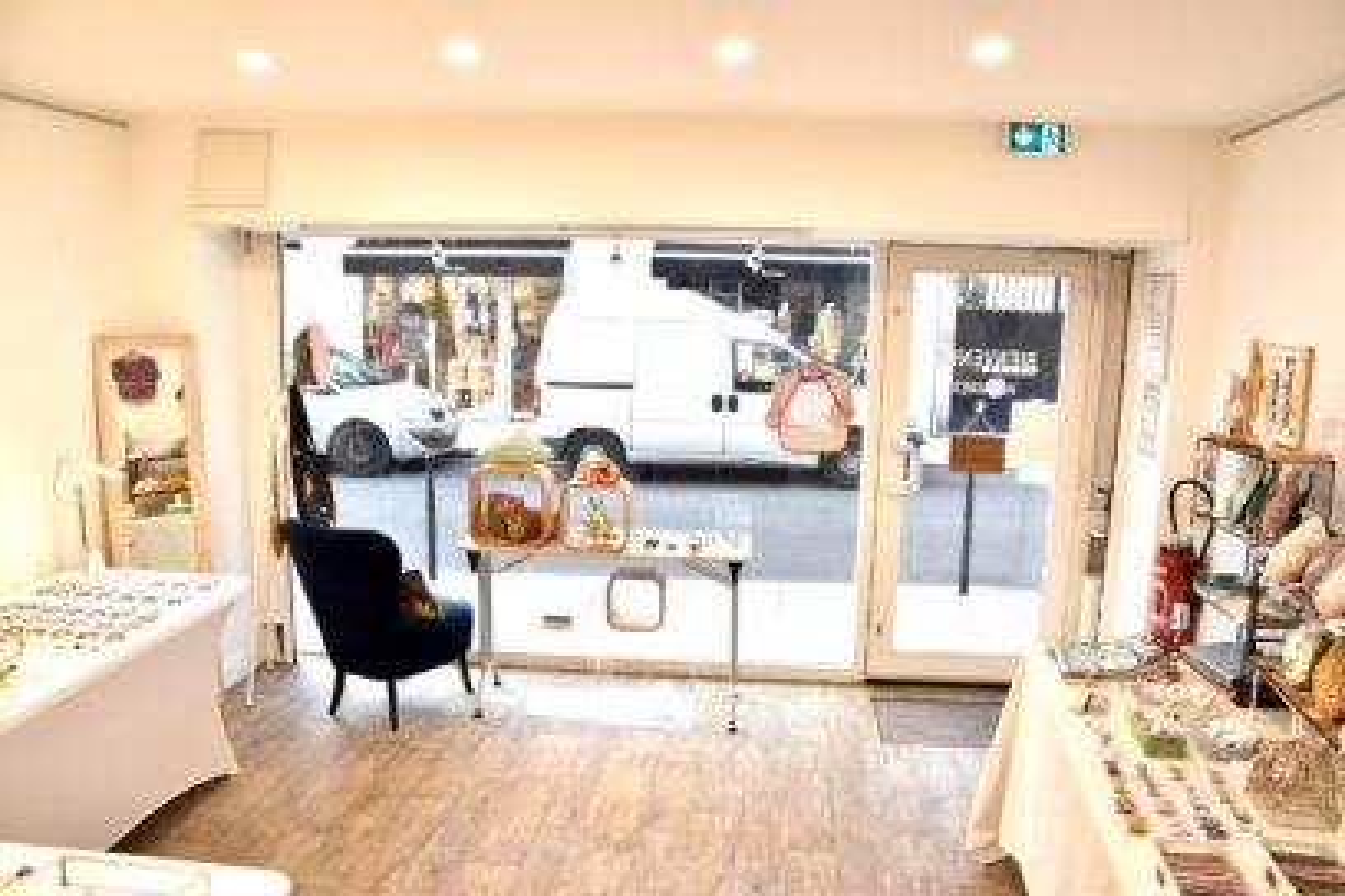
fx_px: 1009
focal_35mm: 27
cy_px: 448
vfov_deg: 47.9
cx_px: 672
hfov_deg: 67.4
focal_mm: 18
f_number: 4.5
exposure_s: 1/80
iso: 500
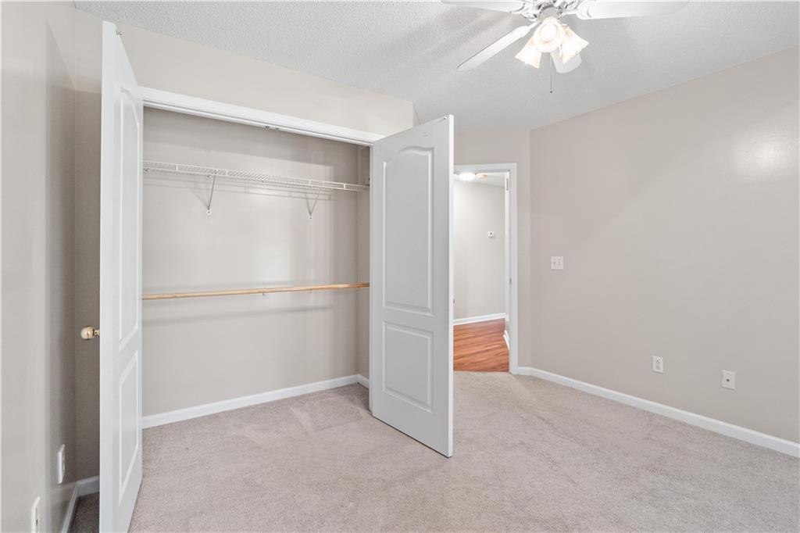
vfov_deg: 73.7
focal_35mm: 16
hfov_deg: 96.8
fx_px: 355
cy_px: 266
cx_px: 400
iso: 1600
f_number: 7.1
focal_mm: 16
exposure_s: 1/6
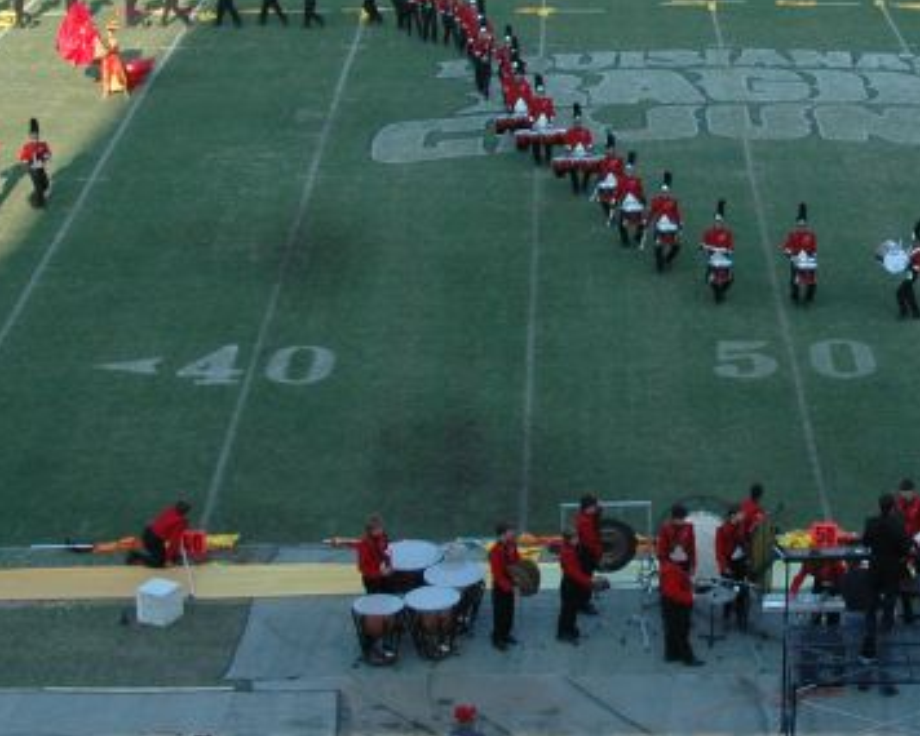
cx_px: 817
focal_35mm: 97
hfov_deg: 19.4
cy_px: 253
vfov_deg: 15.8
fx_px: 2642
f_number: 7.1
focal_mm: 24
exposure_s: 1/200
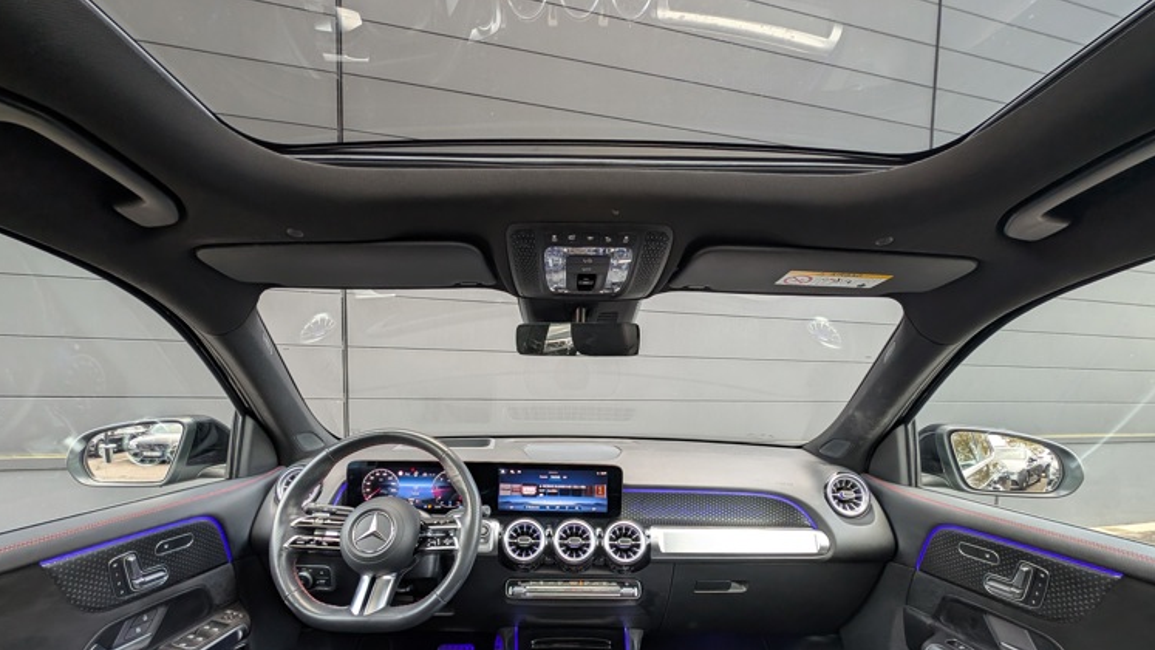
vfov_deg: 72.9
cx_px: 561
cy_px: 412
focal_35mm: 14
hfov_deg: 106.8
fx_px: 429
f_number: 1.95
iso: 124
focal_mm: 2.23
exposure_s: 1/59.2
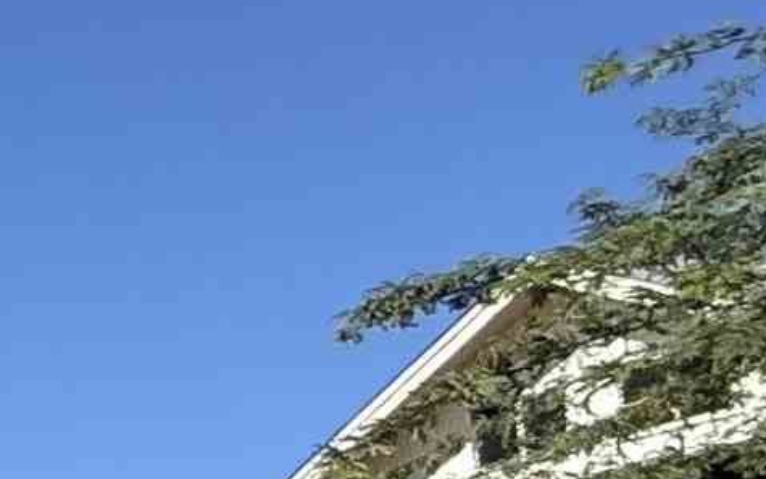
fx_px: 2004
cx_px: -1459
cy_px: 677
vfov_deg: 13.0
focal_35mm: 96
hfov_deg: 11.9
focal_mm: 2.22
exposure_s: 1/2165
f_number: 2.2
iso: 50
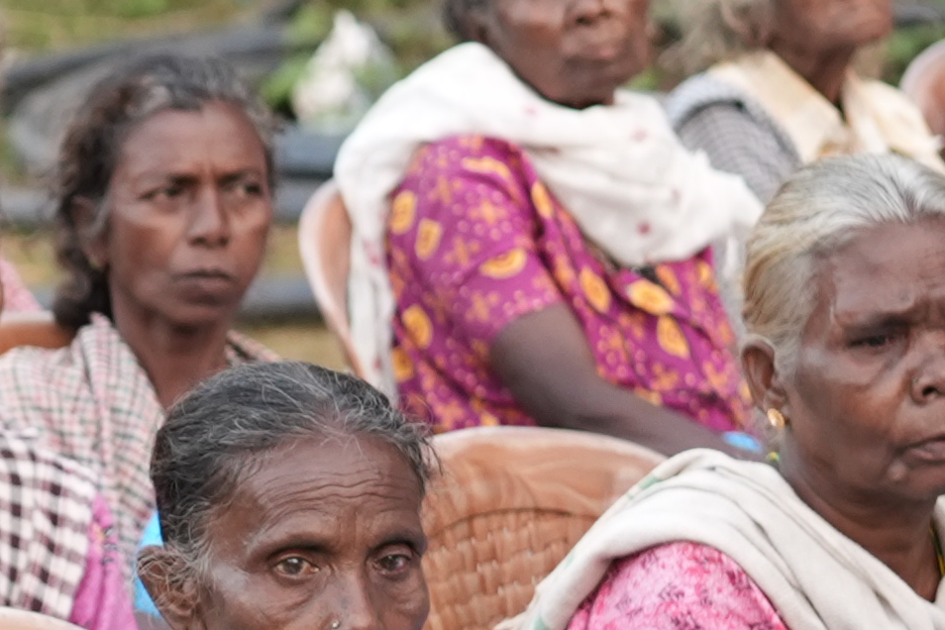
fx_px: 6746
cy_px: 725
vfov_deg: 5.3
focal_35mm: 257
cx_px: -771
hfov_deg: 7.8
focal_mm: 35
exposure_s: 1/200
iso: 500
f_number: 2.2
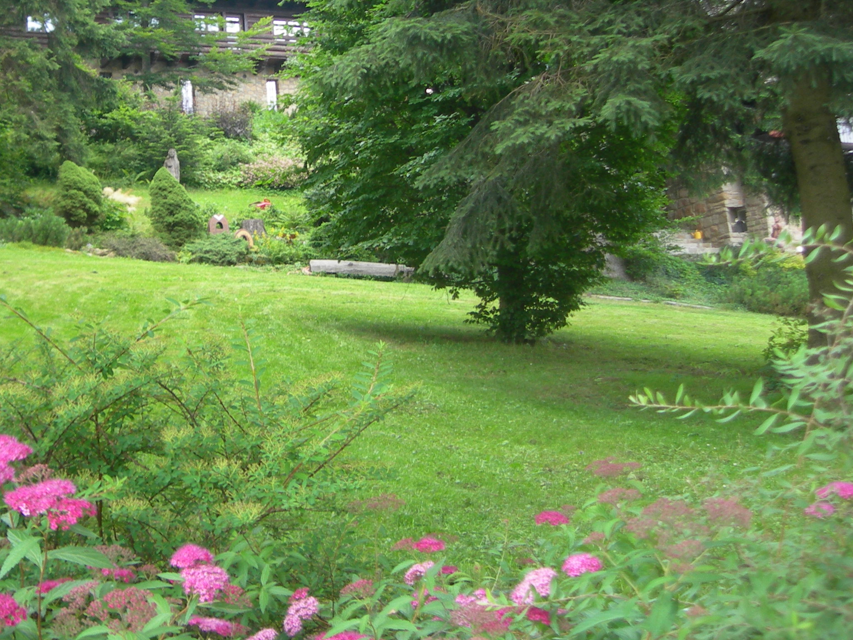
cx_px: 230
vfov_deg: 25.4
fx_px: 1405
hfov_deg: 33.2
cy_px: 183
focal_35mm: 57
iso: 50
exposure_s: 1/18.1
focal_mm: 7.8
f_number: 2.8
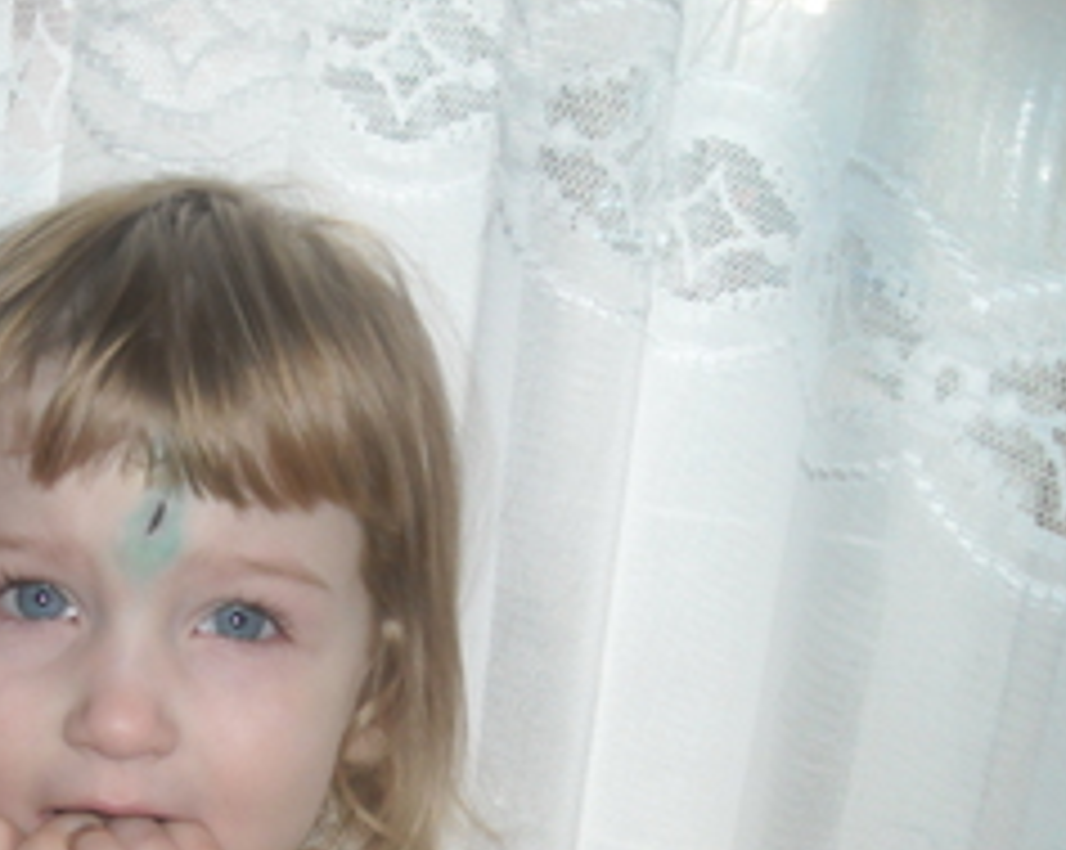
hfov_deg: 28.2
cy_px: 751
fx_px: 2048
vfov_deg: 22.9
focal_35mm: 65
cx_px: 139
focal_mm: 5.7
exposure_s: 1/60
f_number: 2.8
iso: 200
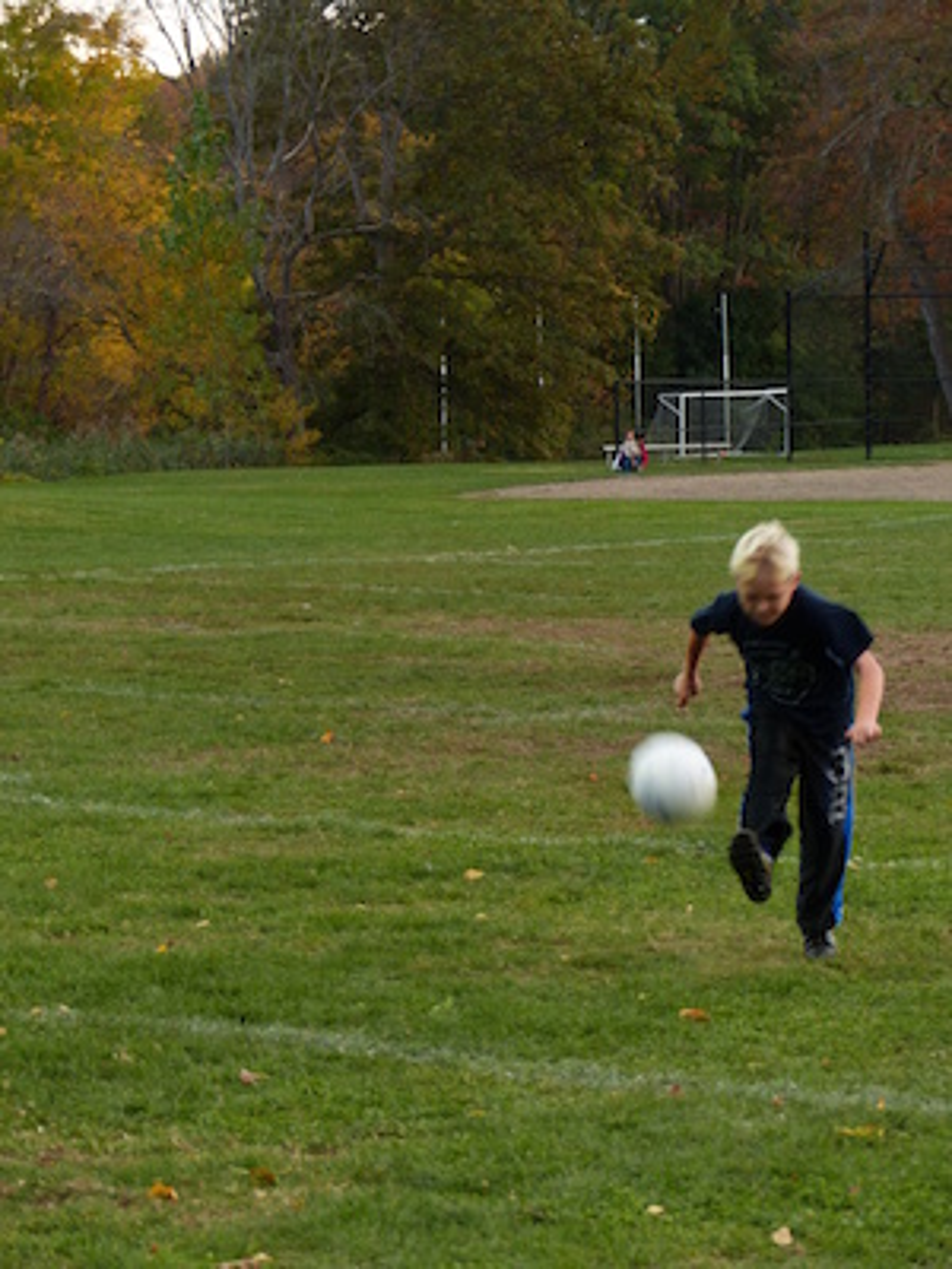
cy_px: 634
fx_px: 5060
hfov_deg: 10.7
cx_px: 476
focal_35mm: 138
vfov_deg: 14.3
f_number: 2.8
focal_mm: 24.8
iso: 100
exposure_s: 1/80
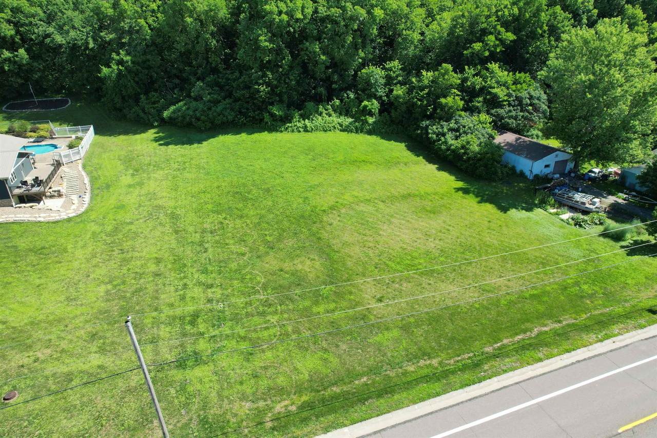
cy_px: 219
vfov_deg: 57.2
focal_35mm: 22
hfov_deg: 78.6
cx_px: 328
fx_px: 401
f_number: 2.8
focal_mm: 8.38
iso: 100
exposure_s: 1/1000
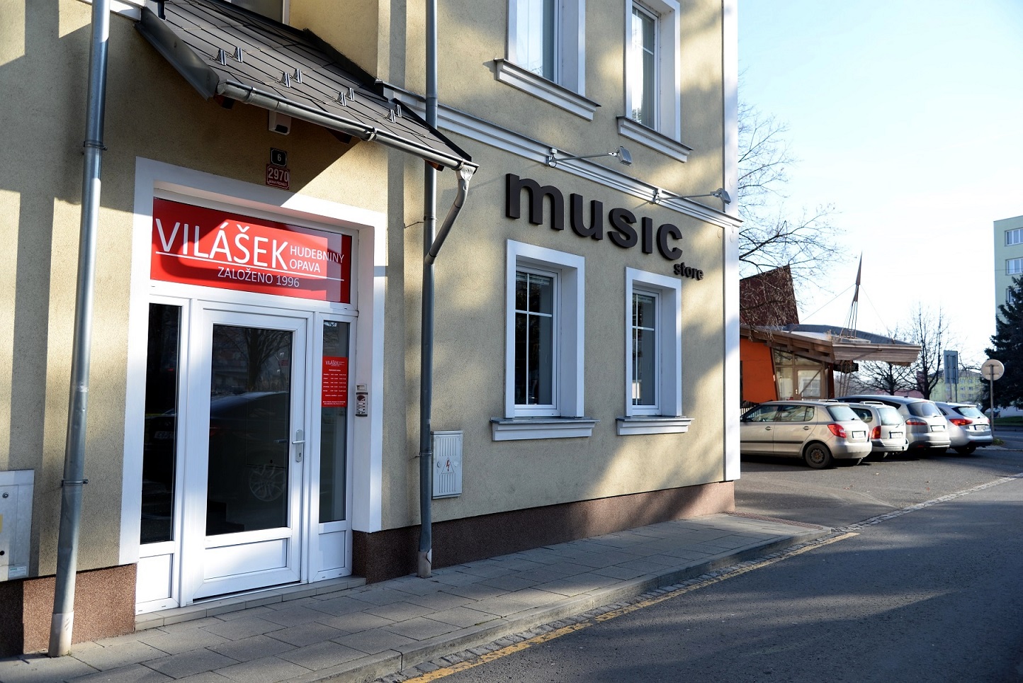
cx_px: 512
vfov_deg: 42.4
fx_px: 881
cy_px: 342
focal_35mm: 31
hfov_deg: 60.3
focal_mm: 31
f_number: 4
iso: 100
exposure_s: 1/320
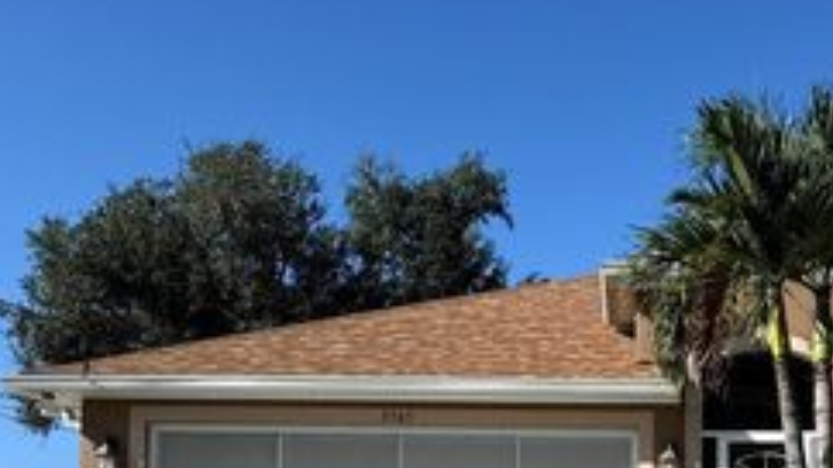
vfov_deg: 21.1
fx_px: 1192
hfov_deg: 36.5
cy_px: 511
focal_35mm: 54
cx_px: 719
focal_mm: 6.76
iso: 80
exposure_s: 1/5319
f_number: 1.78
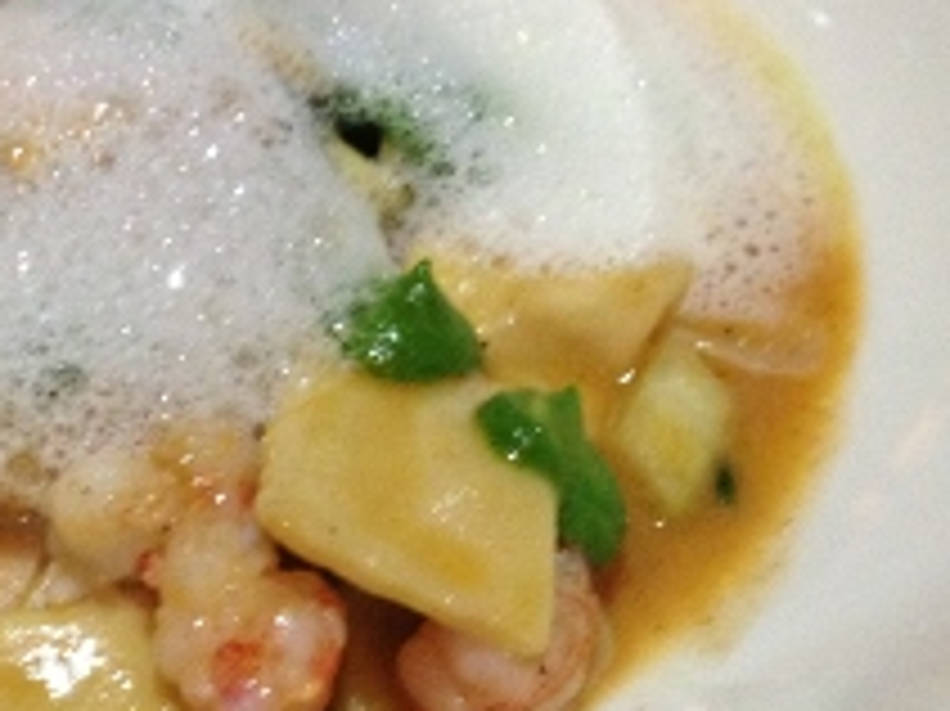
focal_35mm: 75
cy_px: 212
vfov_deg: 19.5
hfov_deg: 25.6
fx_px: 2057
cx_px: 203
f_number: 2.4
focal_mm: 4.12
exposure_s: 1/17
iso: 400
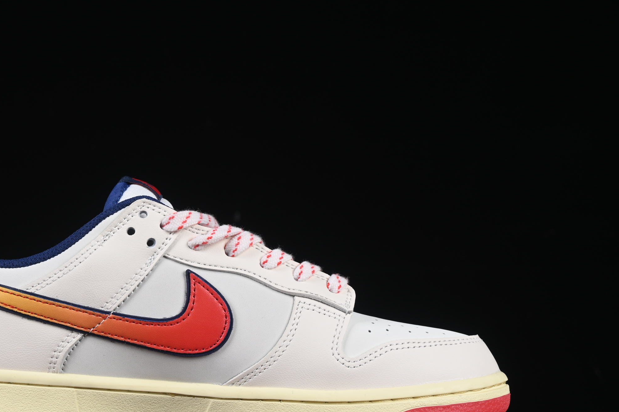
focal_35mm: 105
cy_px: 260
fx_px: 1805
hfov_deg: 19.4
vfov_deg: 13.0
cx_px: 196
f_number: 8
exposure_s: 1/80
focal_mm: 50
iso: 160
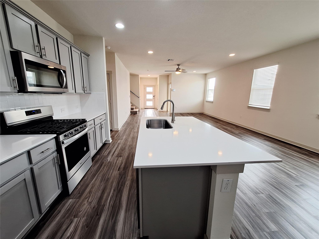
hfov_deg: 106.2
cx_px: 160
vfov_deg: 89.9
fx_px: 120
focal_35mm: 13
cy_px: 120
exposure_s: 1/40
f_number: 2.2
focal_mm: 1.74
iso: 100
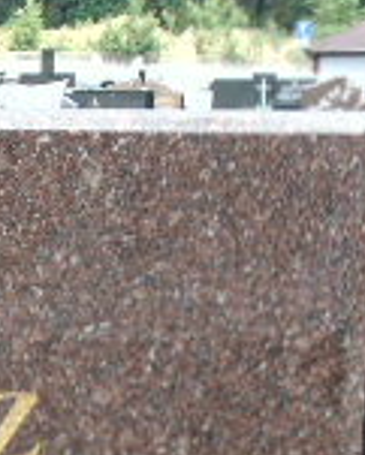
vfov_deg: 9.9
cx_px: -504
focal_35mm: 190
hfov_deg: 7.6
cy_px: 678
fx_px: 2563
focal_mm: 8.2
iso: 80
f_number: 4.1
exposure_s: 1/250
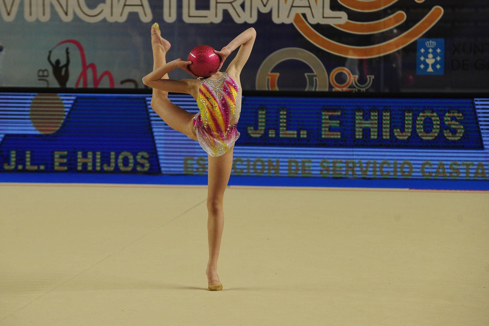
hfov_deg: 11.7
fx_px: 2377
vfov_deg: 7.8
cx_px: 221
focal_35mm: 175
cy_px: 152
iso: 2500
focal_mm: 150
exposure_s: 1/800
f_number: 5.6
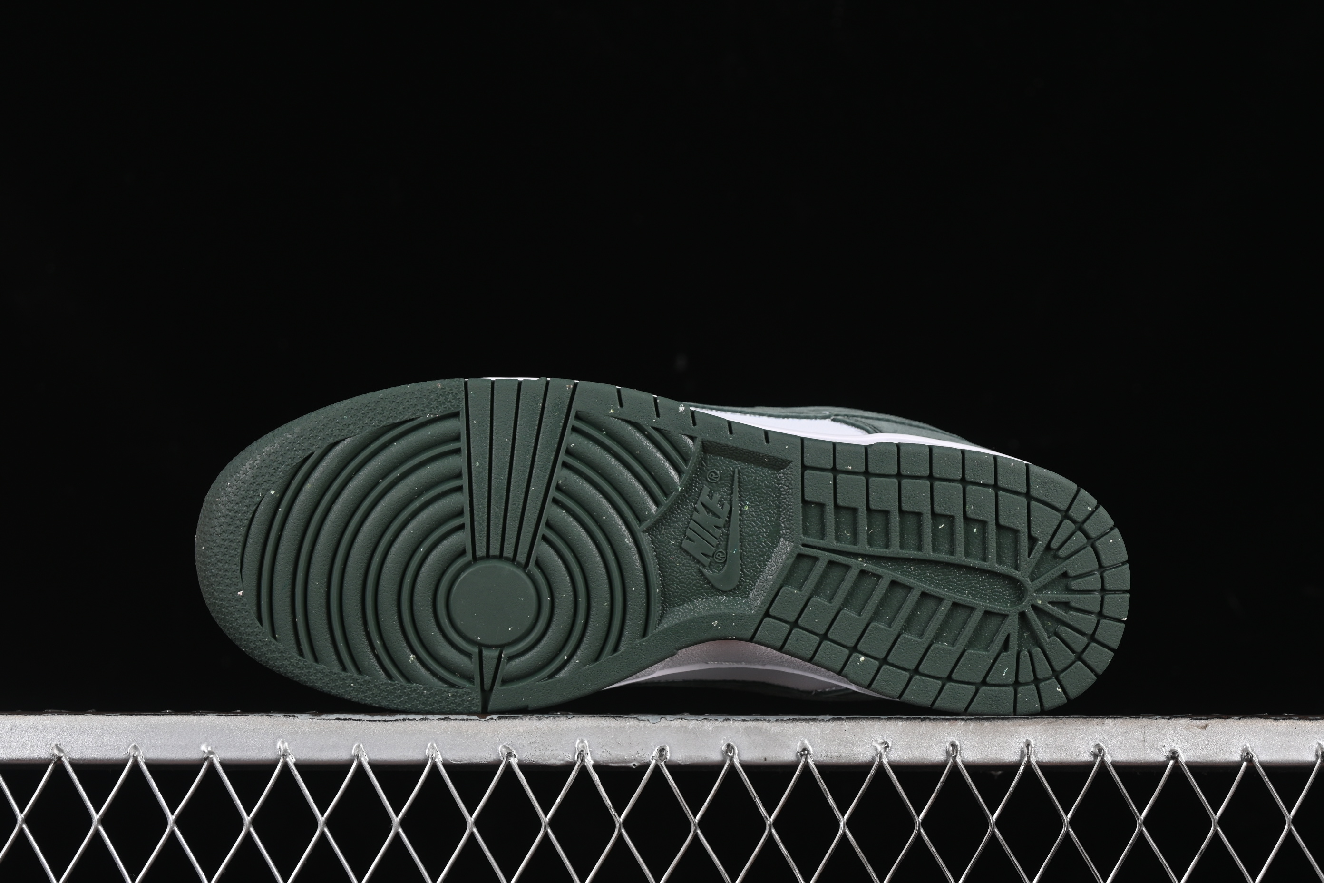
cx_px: 662
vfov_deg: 18.2
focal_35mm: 75
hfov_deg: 27.0
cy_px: 442
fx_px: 2758
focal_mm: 50
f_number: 7.1
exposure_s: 1/60
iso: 160
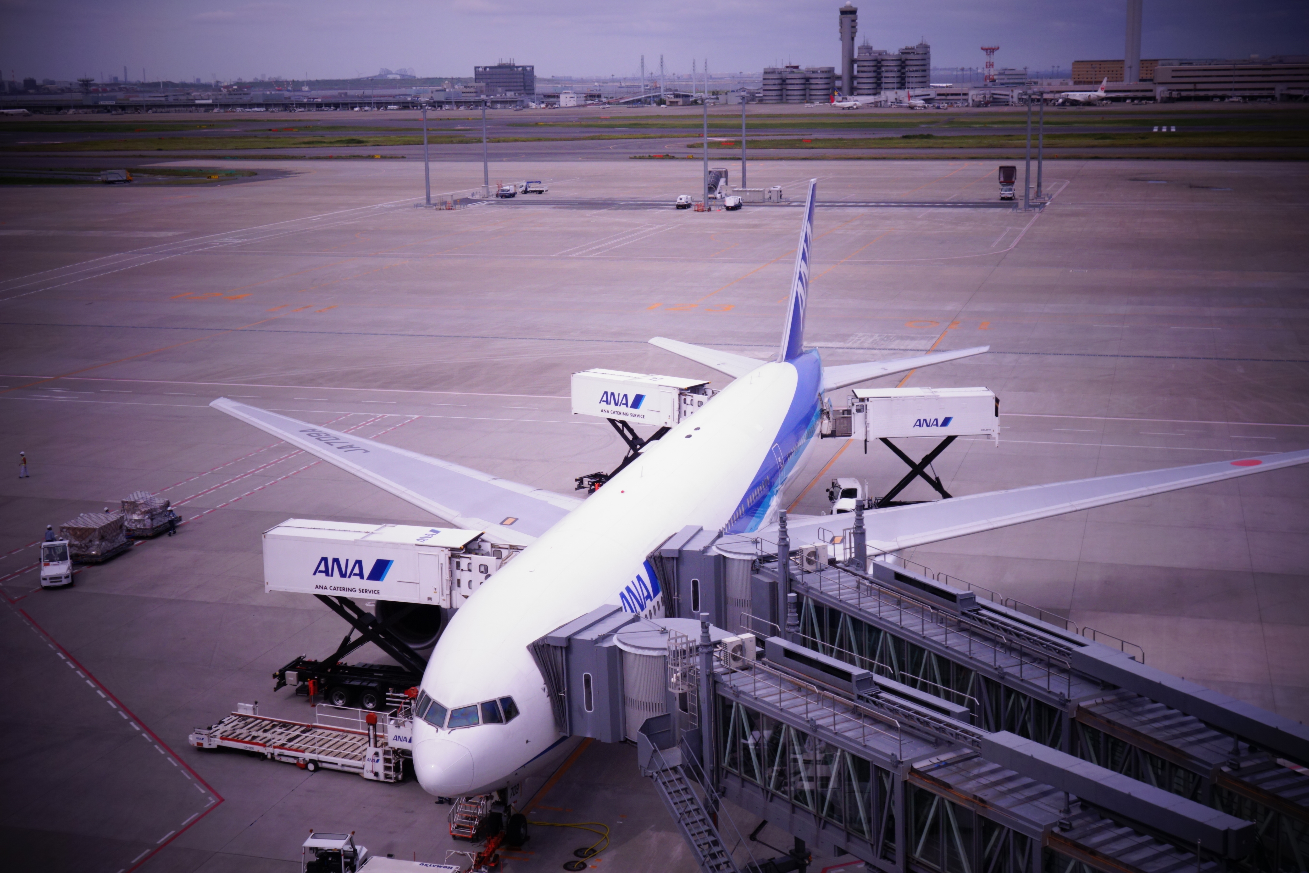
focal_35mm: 47
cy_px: 436
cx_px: 654
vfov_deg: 28.6
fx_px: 1709
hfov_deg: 41.9
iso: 200
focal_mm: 17.6
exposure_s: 1/2000
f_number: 5.6
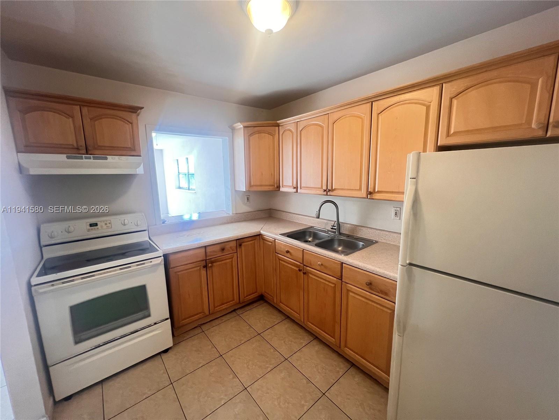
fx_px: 210
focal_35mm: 13
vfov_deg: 89.9
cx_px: 280
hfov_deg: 106.2
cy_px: 210
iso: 250
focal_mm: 1.57
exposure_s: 1/120
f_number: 1.8
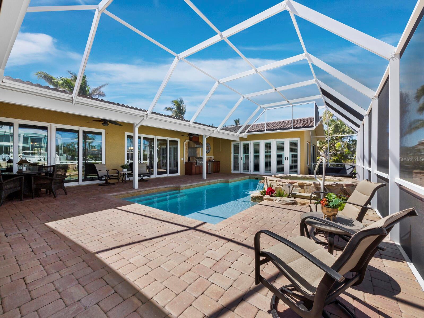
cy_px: 159
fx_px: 172
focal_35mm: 14
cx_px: 212
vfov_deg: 85.7
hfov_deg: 102.0
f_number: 11
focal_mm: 7
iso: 400
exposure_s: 1/125
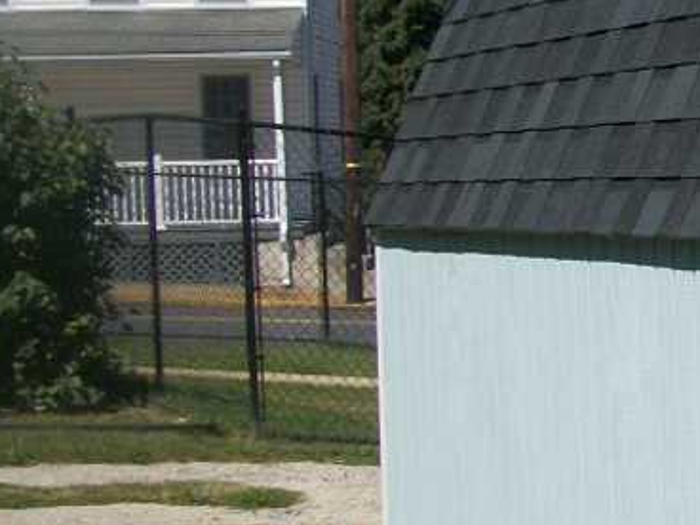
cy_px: 339
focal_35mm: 116
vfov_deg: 12.8
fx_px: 2346
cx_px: 1249
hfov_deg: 14.9
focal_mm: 5.7
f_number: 8.8
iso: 80
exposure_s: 1/250
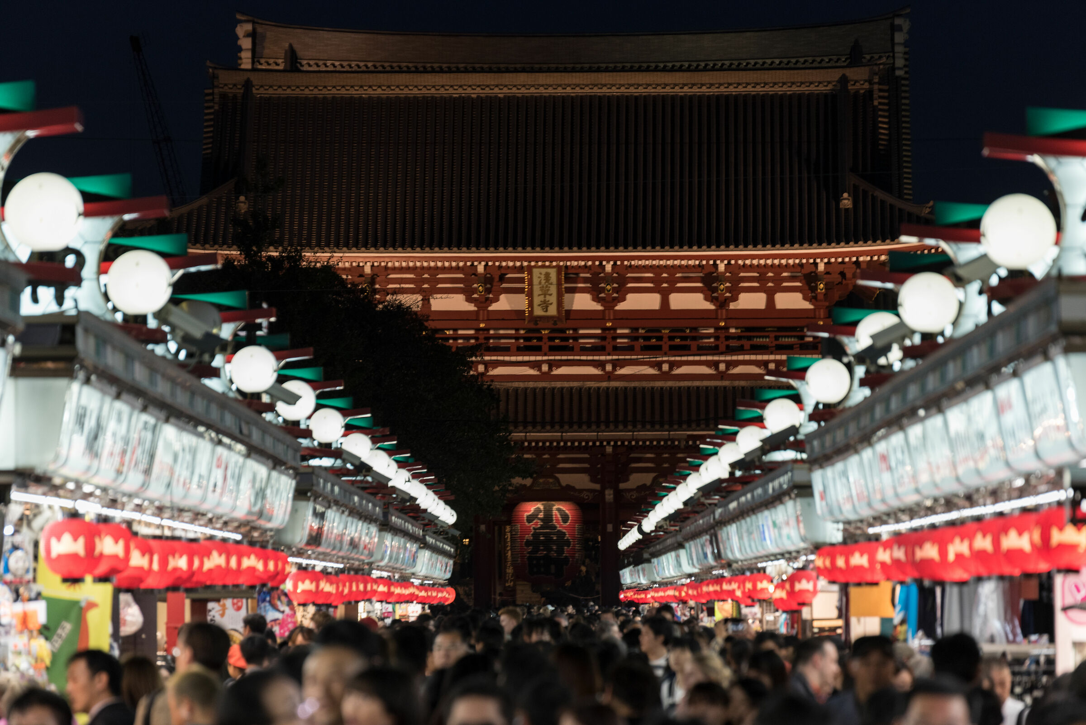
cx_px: 543
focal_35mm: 260
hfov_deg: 7.9
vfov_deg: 5.3
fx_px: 7846
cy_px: 362
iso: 640
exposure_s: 1/40
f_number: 6.3
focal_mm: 260
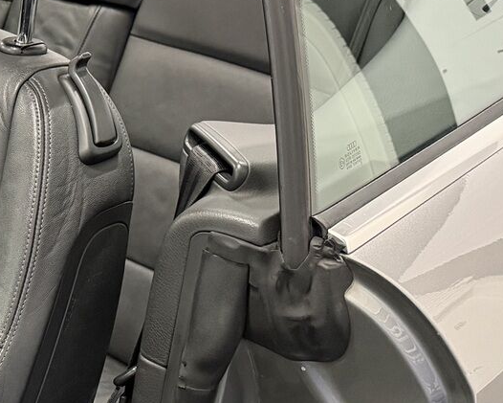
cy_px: 215
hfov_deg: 21.9
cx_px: -191
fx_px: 1132
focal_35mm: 76
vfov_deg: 20.2
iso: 800
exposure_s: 1/33
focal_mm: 6.76
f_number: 1.78
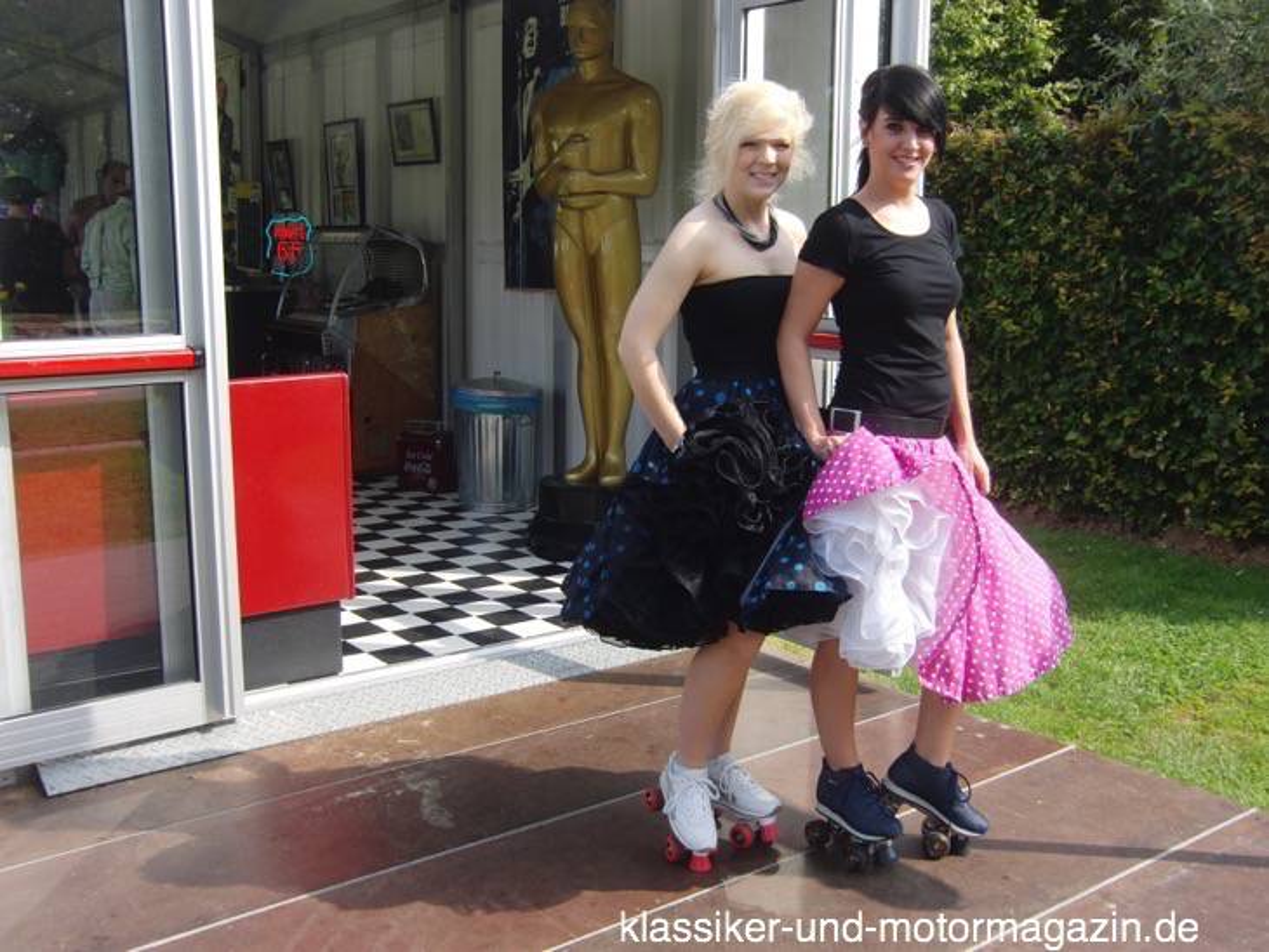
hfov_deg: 52.6
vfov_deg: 40.7
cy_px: 476
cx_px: 634
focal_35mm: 35
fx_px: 1283
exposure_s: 1/400
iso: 100
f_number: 3.6
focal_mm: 6.1
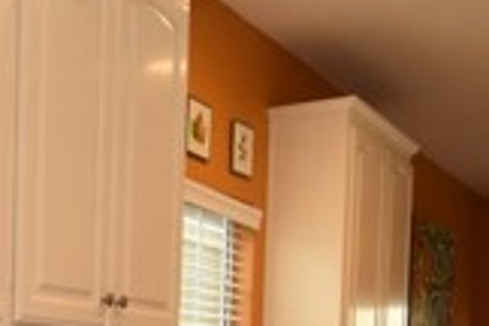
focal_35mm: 71
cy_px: 412
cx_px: 27
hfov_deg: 27.2
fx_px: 964
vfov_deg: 18.0
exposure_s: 1/6
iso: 400
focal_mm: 12
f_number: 16
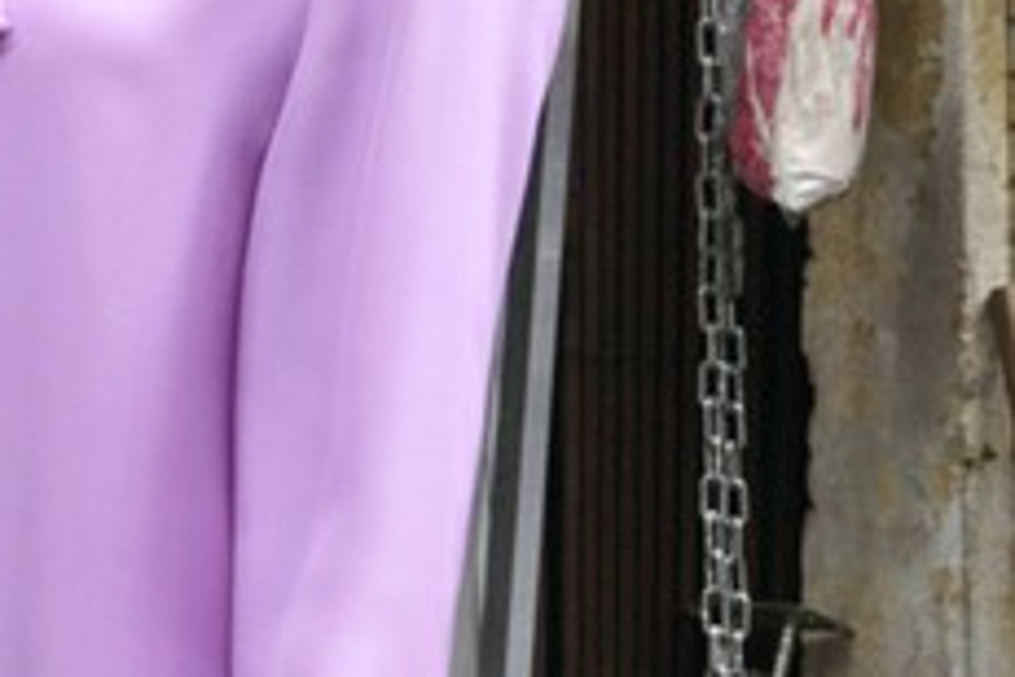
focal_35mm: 156
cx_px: -914
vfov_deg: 8.8
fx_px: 4398
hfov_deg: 11.9
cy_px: 374
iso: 400
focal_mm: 30
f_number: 3.5
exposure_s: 1/320
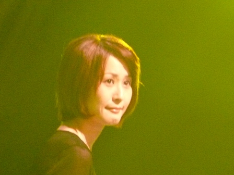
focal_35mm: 748
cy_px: 88
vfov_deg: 2.0
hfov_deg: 2.7
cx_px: 117
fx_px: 5056
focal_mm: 88.8
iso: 800
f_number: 3.7
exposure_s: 1/20
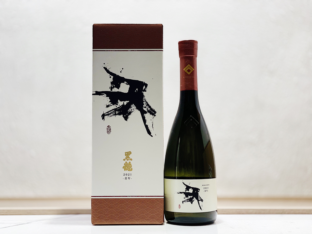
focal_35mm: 52
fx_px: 469
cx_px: 156
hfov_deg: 36.8
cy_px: 117
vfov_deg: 28.0
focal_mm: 6
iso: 160
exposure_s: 1/122
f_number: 2
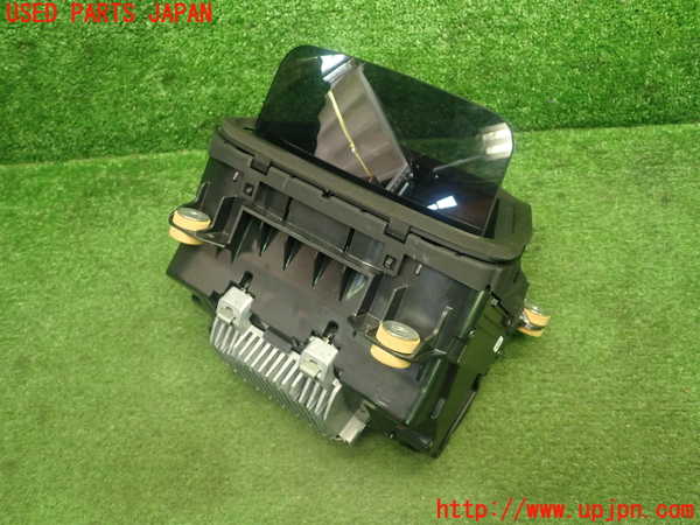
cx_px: 350
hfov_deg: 56.8
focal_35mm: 32
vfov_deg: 44.2
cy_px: 262
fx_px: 647
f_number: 2.4
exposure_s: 1/30
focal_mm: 5.79
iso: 320
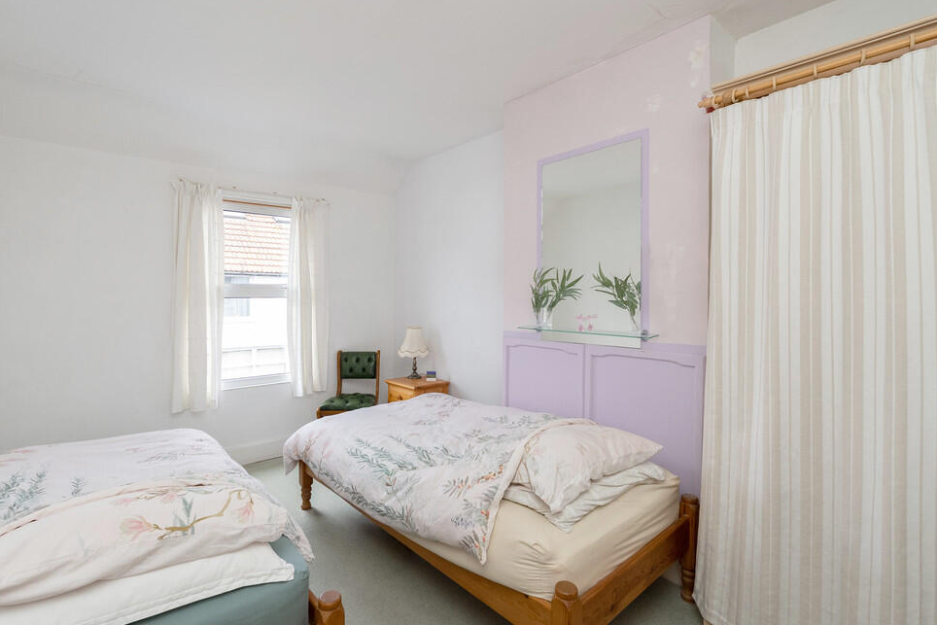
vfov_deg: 70.4
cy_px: 328
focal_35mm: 17
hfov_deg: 93.2
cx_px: 442
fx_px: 443
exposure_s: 1/100
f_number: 7.1
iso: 1000
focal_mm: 16
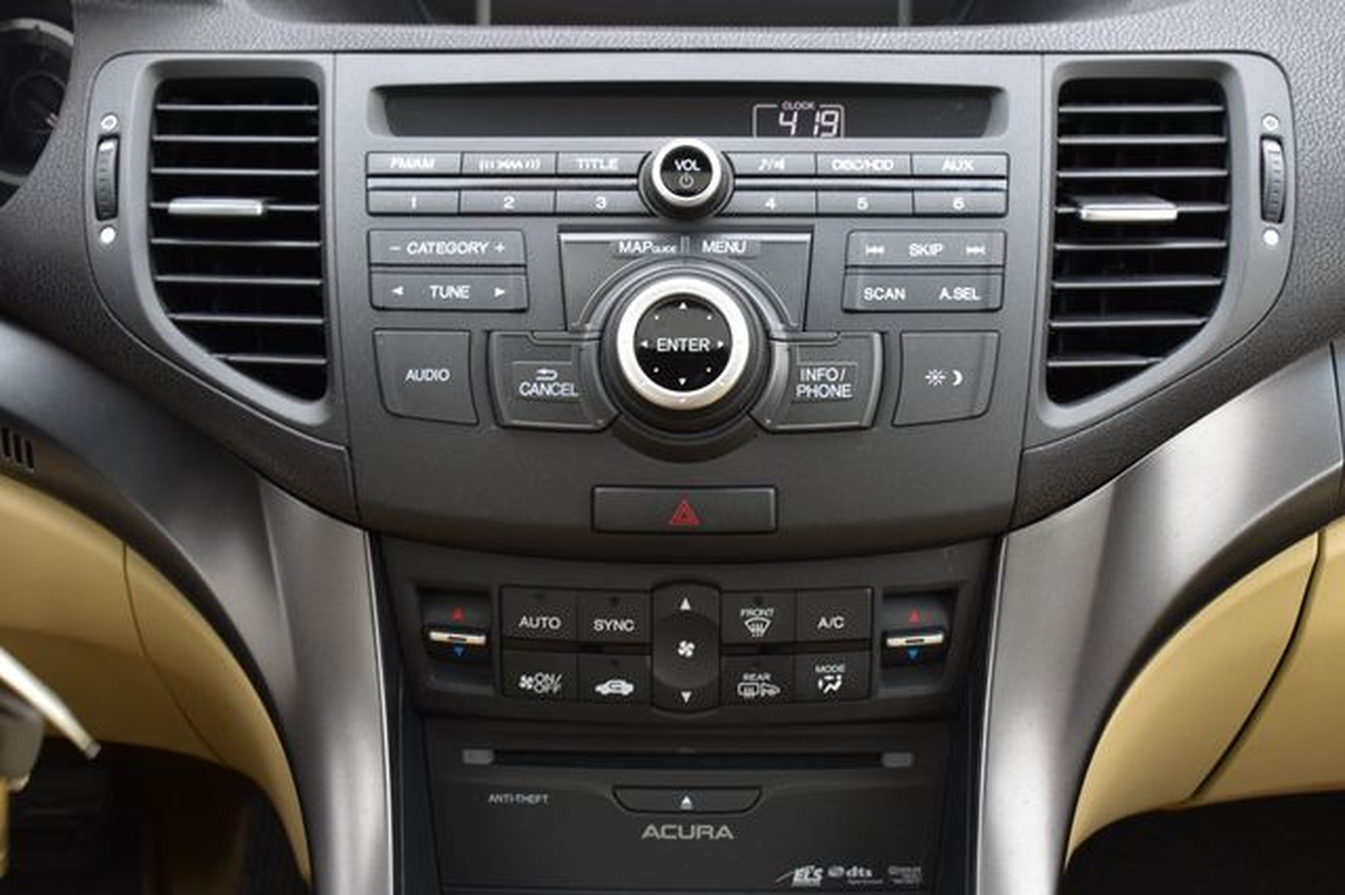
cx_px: 672
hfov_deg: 36.9
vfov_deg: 25.0
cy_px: 448
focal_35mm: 54
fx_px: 2016
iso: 400
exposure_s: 1/25
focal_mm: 36
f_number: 7.1
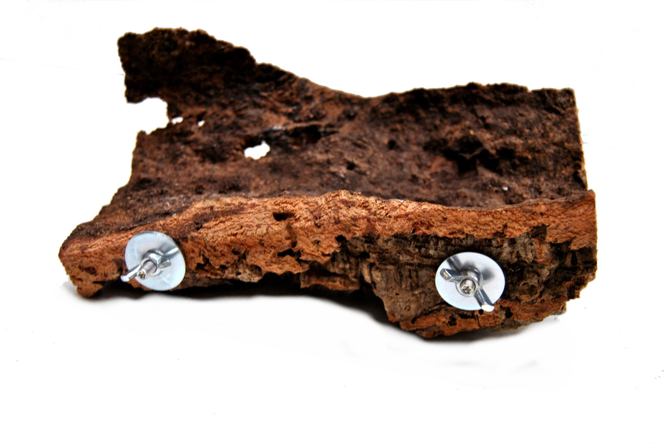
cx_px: 333
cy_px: 223
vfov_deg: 32.0
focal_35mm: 42
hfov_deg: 46.3
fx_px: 778
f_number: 4
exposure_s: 1/30
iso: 400
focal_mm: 28
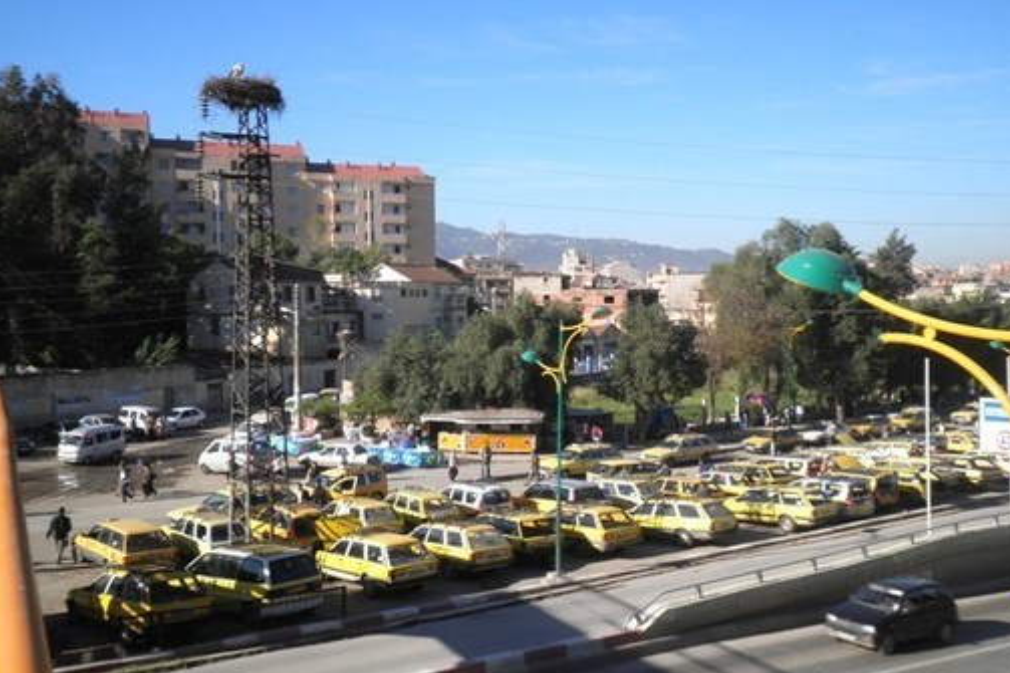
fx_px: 925
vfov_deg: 39.9
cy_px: 354
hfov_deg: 57.2
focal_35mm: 33
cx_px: 511
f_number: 8.4
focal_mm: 5.5
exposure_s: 1/100
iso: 64
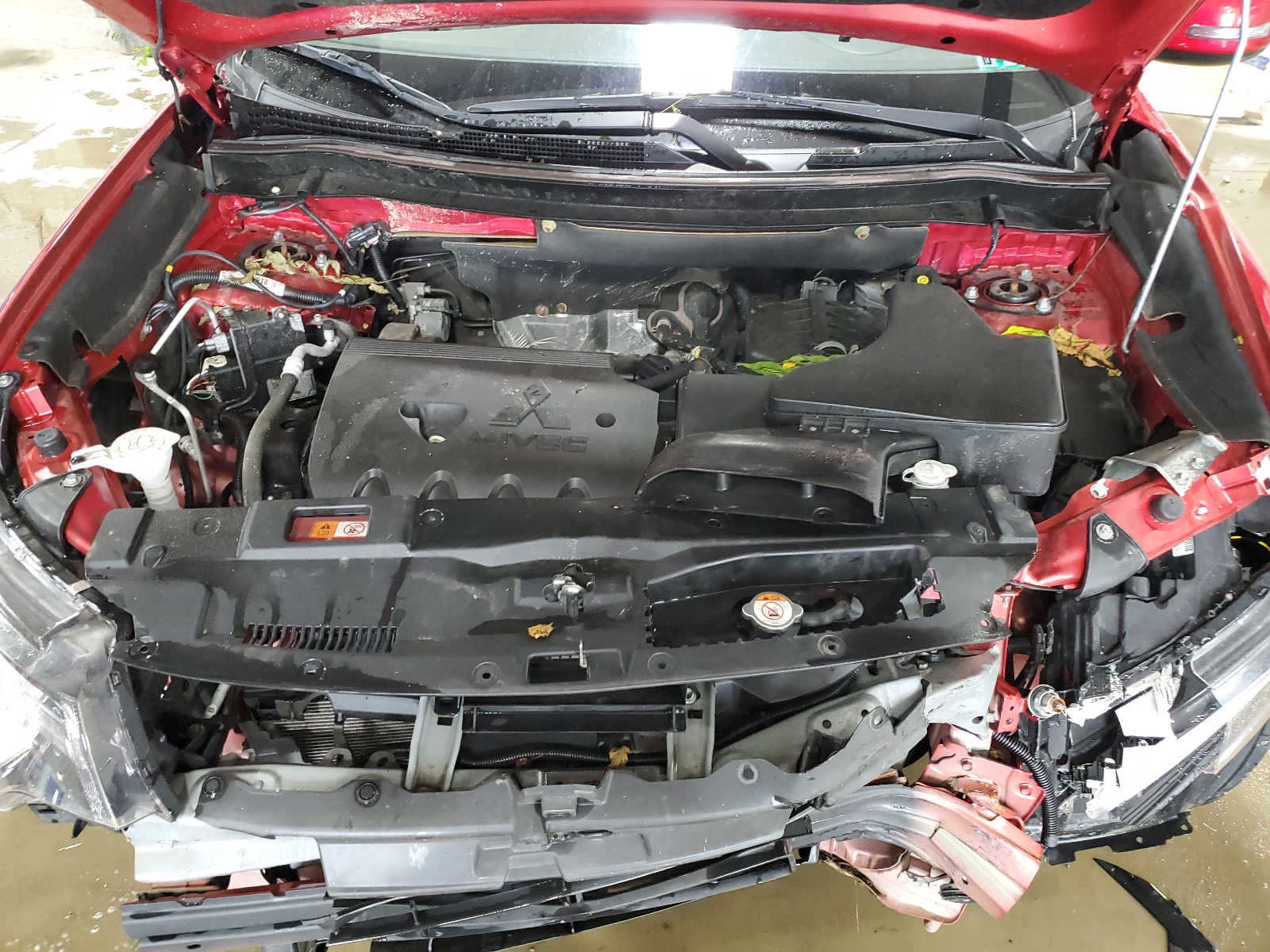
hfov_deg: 67.3
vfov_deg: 53.1
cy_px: 476
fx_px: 954
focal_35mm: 26
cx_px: 635
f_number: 1.5
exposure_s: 1/24
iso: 315
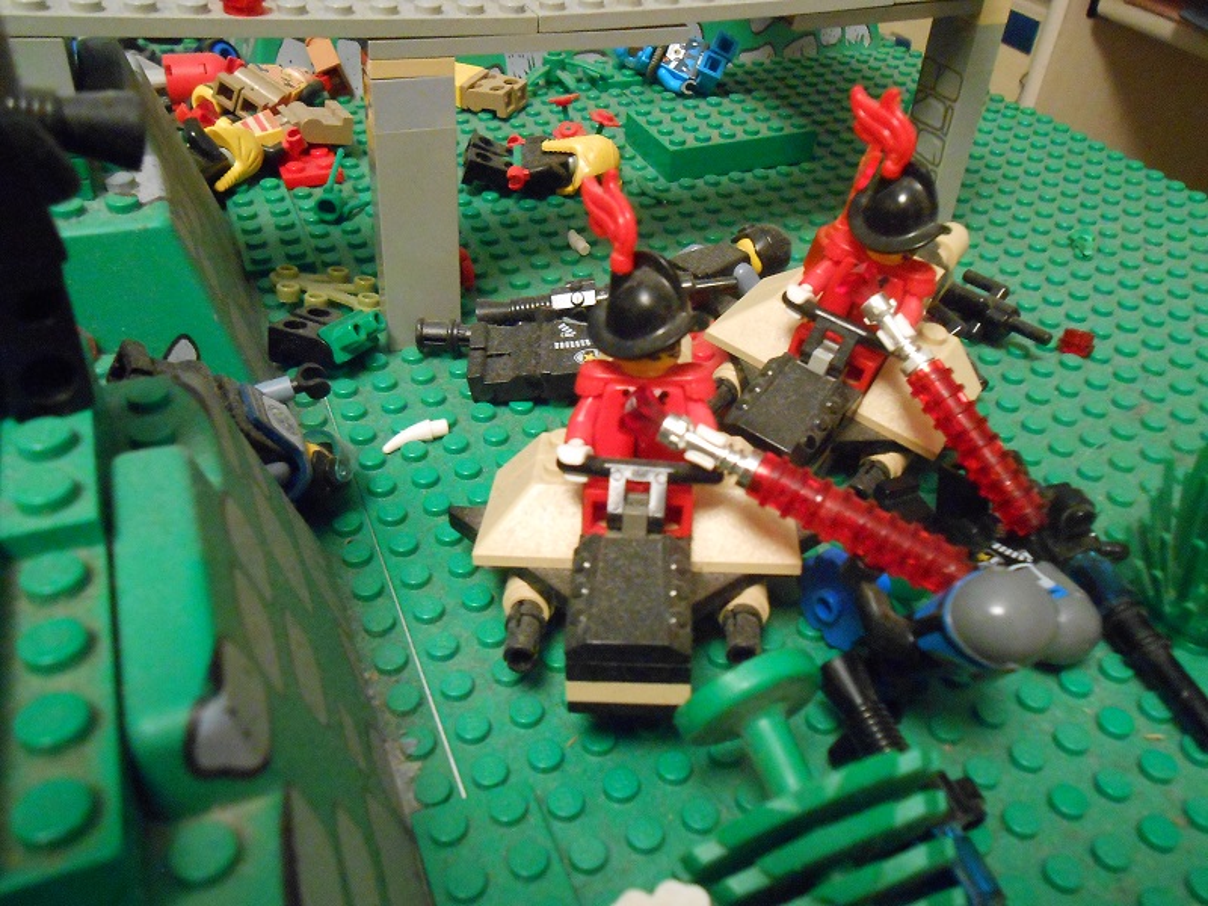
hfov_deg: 60.0
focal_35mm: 30
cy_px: 453
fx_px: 1047
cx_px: 604
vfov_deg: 46.8
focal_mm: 5.3
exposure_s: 1/2.5
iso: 800
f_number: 3.8
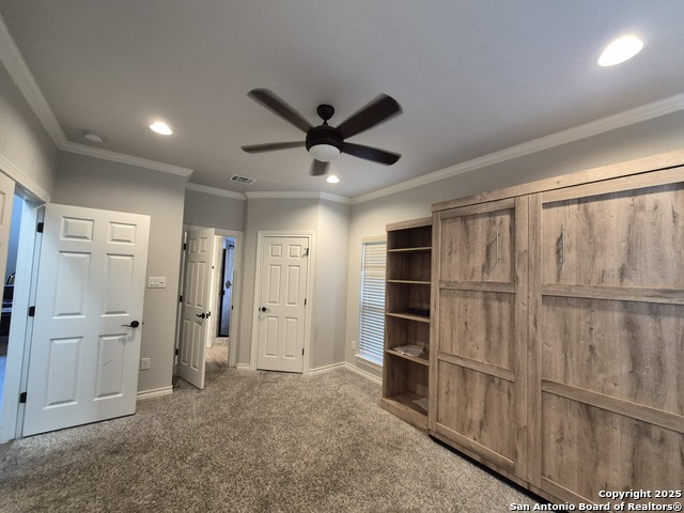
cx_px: 342
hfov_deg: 106.2
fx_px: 257
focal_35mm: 13
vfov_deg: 89.9
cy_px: 256
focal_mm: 1.74
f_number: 2.2
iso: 500
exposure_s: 1/60
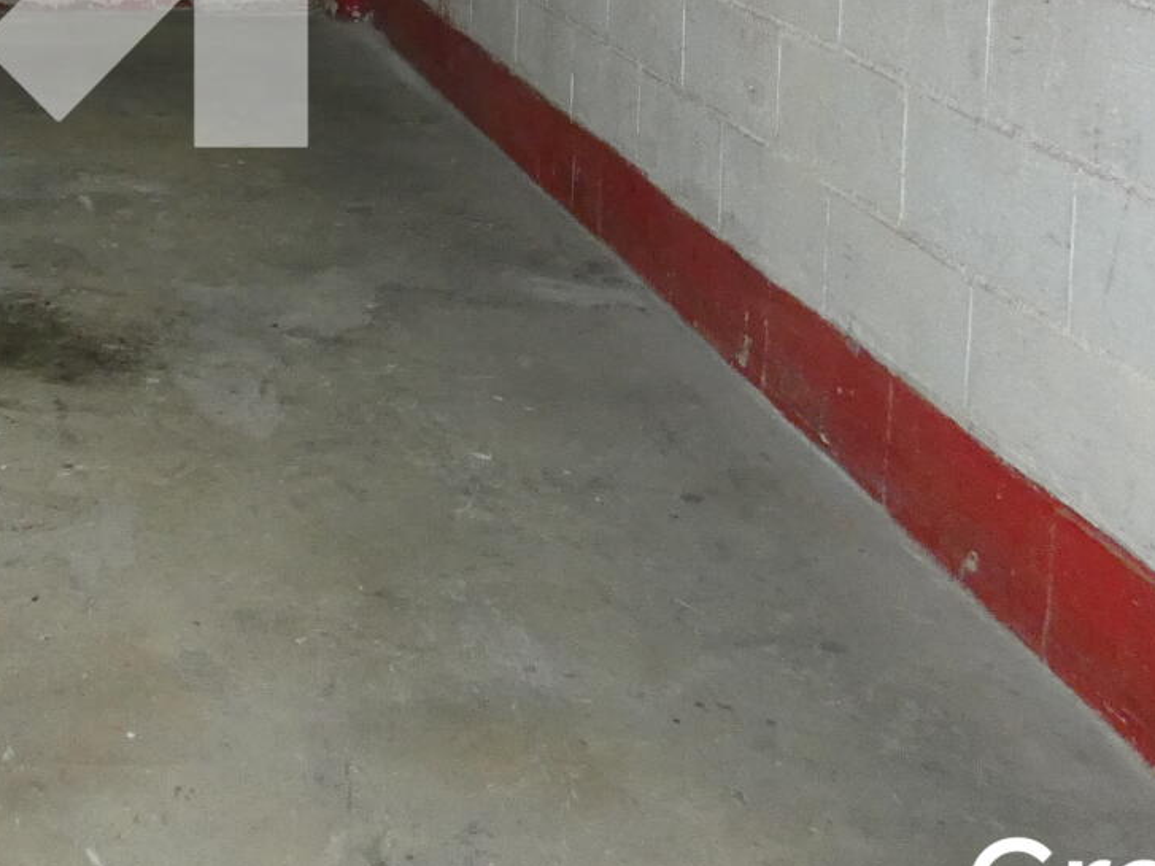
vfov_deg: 23.9
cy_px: -210
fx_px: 1835
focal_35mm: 55
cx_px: -32
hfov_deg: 31.9
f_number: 2.8
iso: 250
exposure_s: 1/60
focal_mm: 3.6
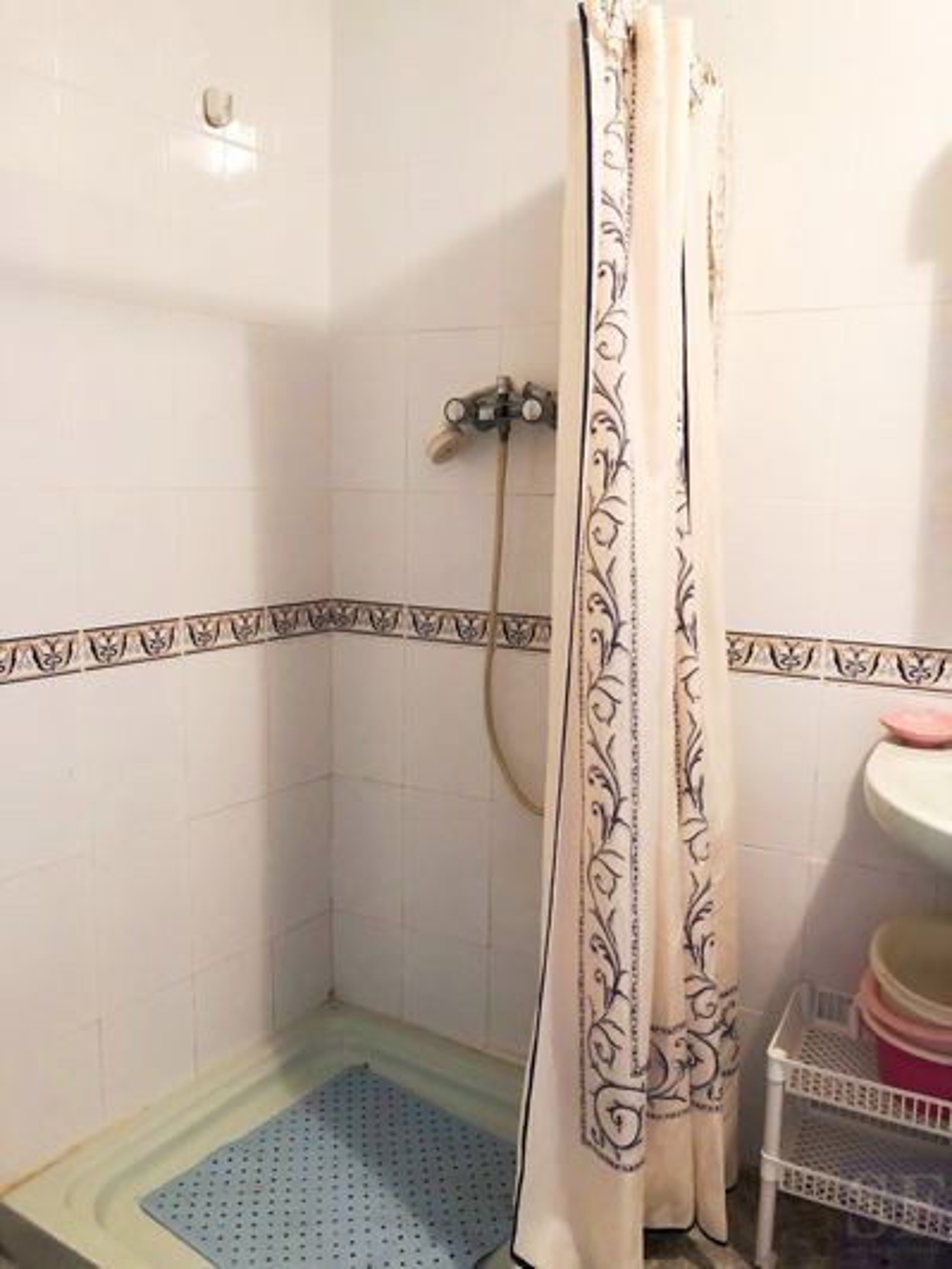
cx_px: 476
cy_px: 634
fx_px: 1027
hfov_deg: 49.7
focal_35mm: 28
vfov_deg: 63.4
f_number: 1.8
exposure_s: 1/17
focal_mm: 3.99
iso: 80
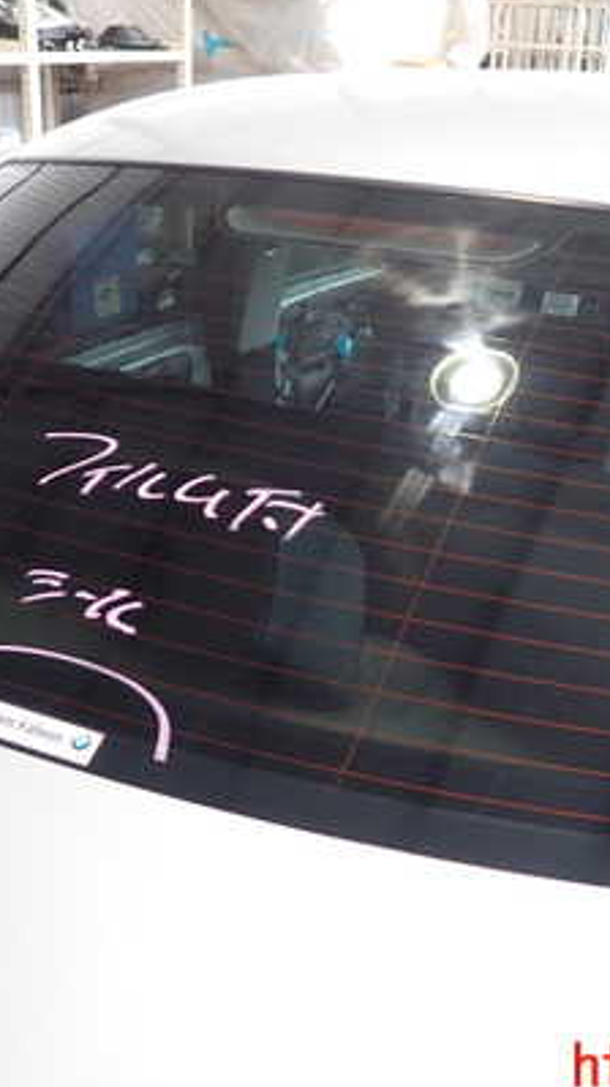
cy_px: 490
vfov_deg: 49.3
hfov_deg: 28.9
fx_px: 1181
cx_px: 370
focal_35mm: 41
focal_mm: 4.5
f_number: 2
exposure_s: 1/60
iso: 200
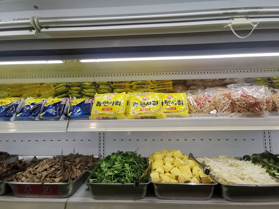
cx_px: 136
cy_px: 102
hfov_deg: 87.8
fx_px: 145
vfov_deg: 71.5
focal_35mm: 18
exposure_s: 1/120
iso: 64
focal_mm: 2.35
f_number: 2.2
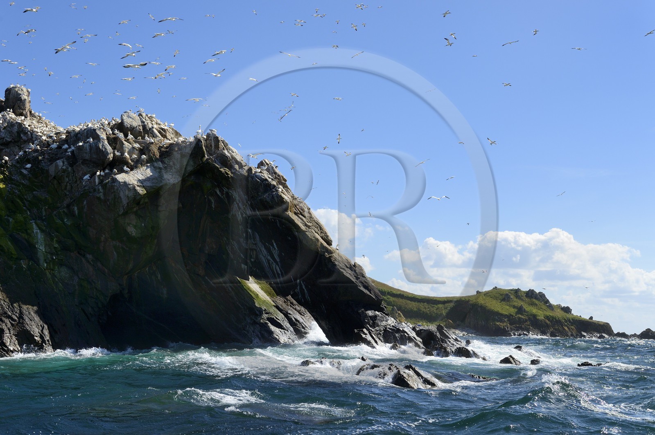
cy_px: 218
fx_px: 800
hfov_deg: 44.5
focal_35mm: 44
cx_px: 328
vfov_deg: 30.5
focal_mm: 44
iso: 400
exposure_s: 1/1600
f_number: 7.1
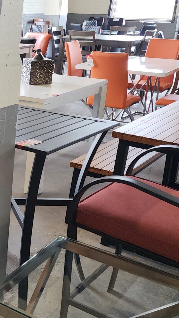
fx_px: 481
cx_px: -84
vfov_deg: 36.6
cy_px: 151
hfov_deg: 18.8
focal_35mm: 57
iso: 100
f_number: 1.8
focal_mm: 6.4
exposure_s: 1/60
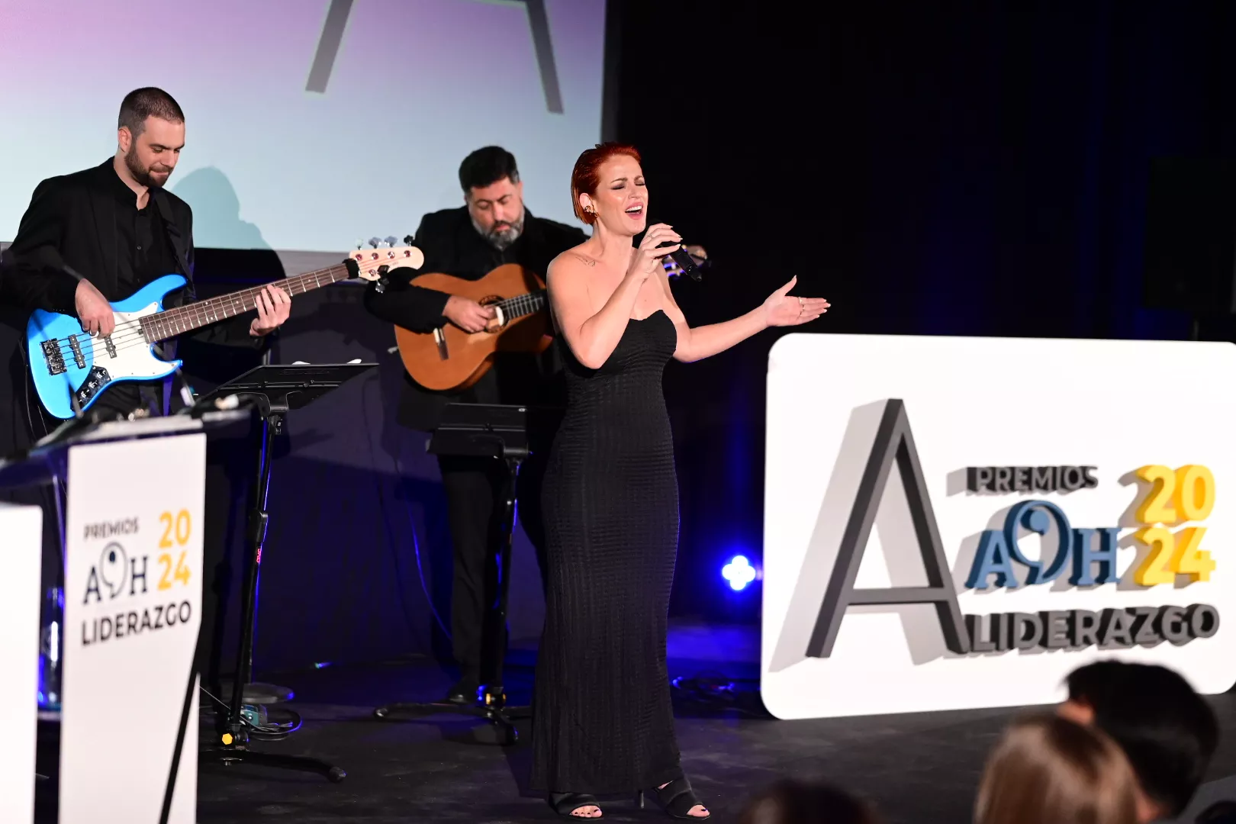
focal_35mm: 85
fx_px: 2918
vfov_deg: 16.1
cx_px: 618
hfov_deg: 23.9
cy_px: 412
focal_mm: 85
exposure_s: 1/2000
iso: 5000
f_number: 2
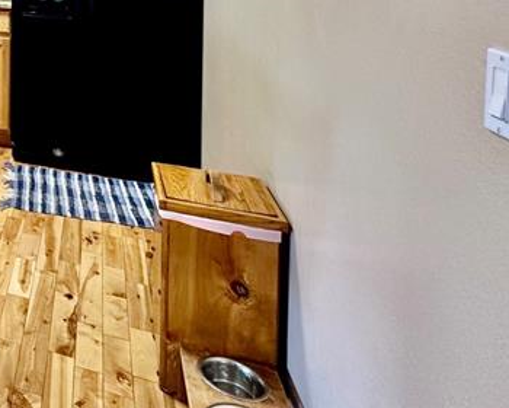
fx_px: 603
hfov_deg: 31.9
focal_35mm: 40
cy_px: -59
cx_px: -186
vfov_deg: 32.1
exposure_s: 1/60
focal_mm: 2.22
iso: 160
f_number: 2.2
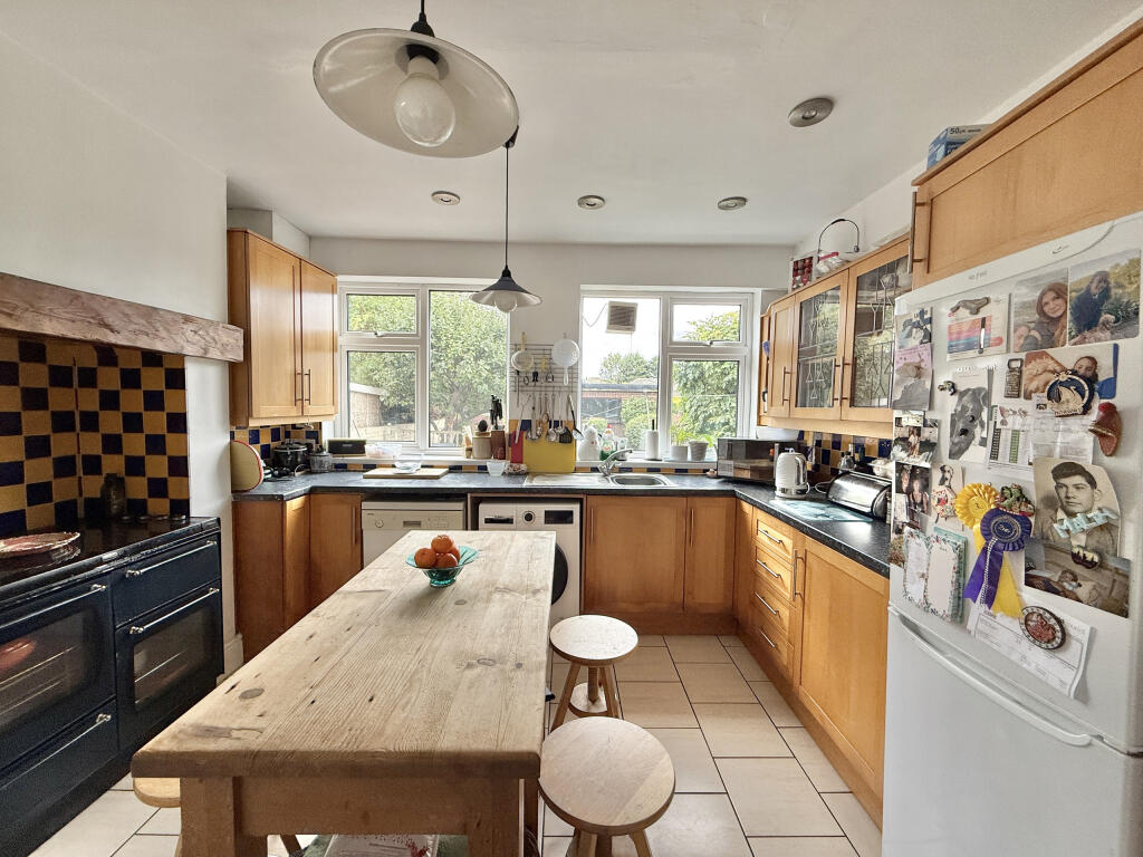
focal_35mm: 14
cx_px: 572
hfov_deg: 102.1
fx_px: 462
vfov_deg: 85.7
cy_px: 428
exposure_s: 1/99
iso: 125
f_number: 2.2
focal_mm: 2.22
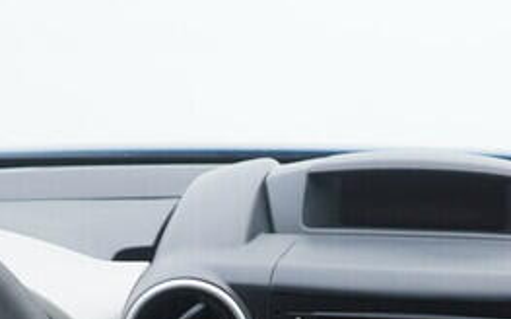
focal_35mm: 143
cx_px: 389
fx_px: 1990
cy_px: 452
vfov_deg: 9.0
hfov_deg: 14.6
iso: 125
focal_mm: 24
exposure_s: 1/50
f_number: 3.2
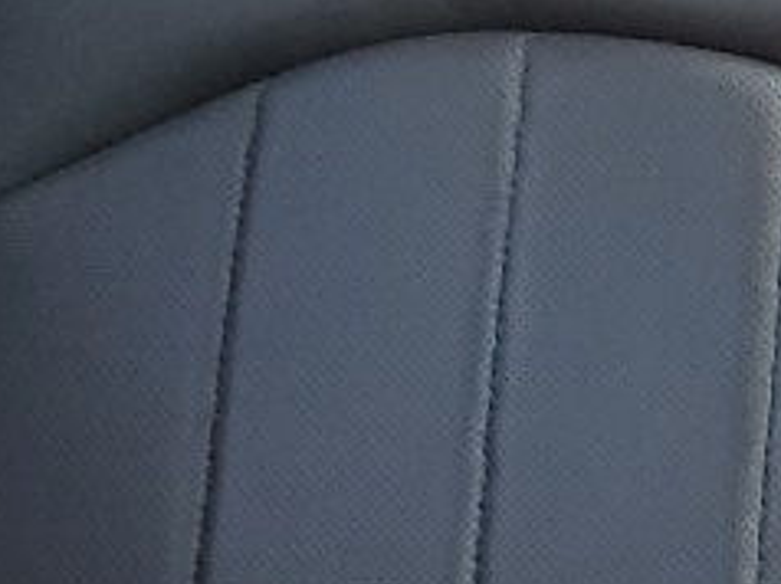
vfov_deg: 8.5
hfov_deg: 9.6
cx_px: 2080
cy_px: 387
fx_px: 3944
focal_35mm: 175
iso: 68
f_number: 1.5
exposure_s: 1/60.2
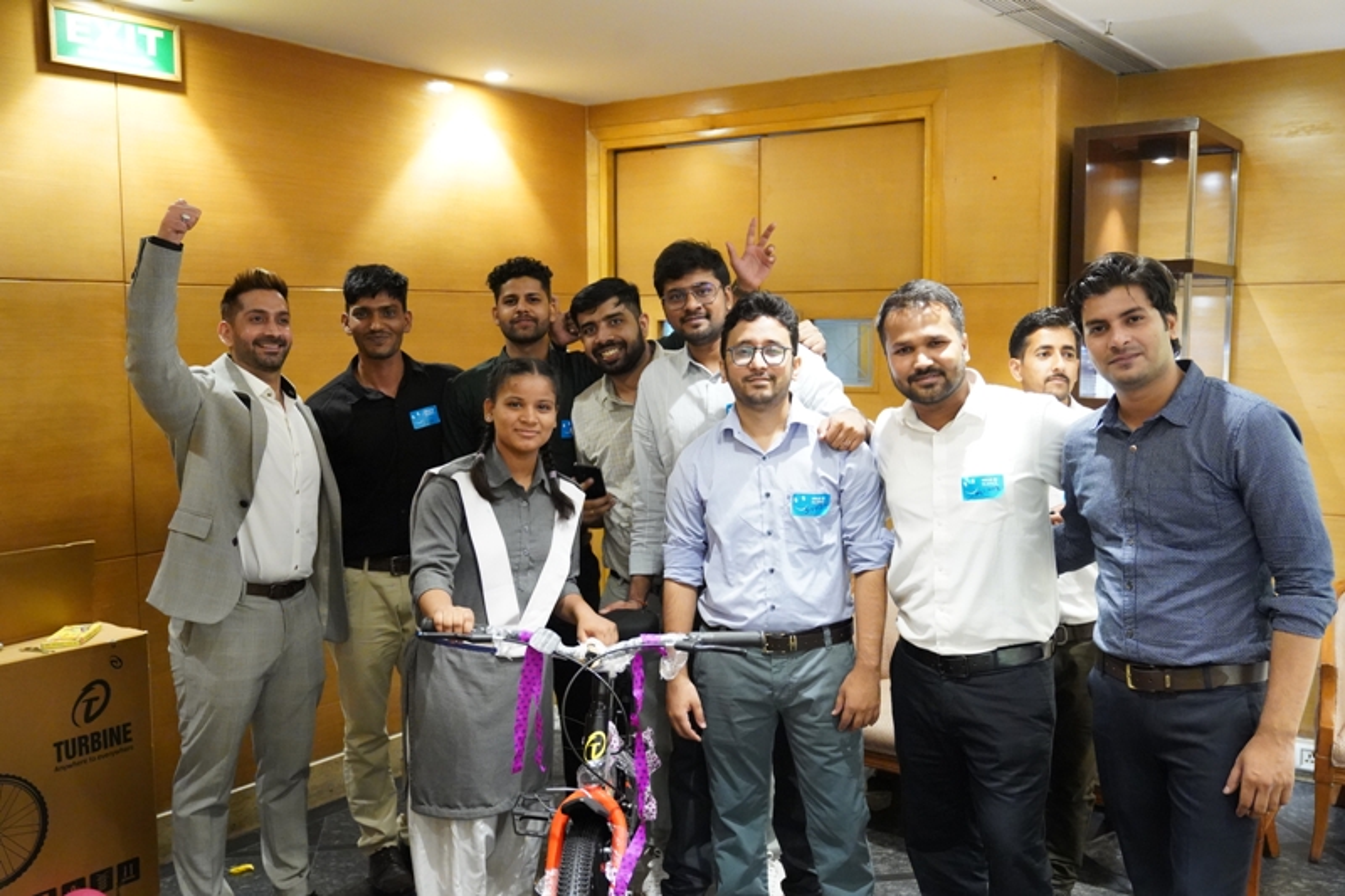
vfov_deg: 38.9
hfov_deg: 55.8
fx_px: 1270
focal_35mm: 34
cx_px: 672
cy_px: 448
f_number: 3.5
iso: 12800
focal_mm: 34
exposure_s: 1/160
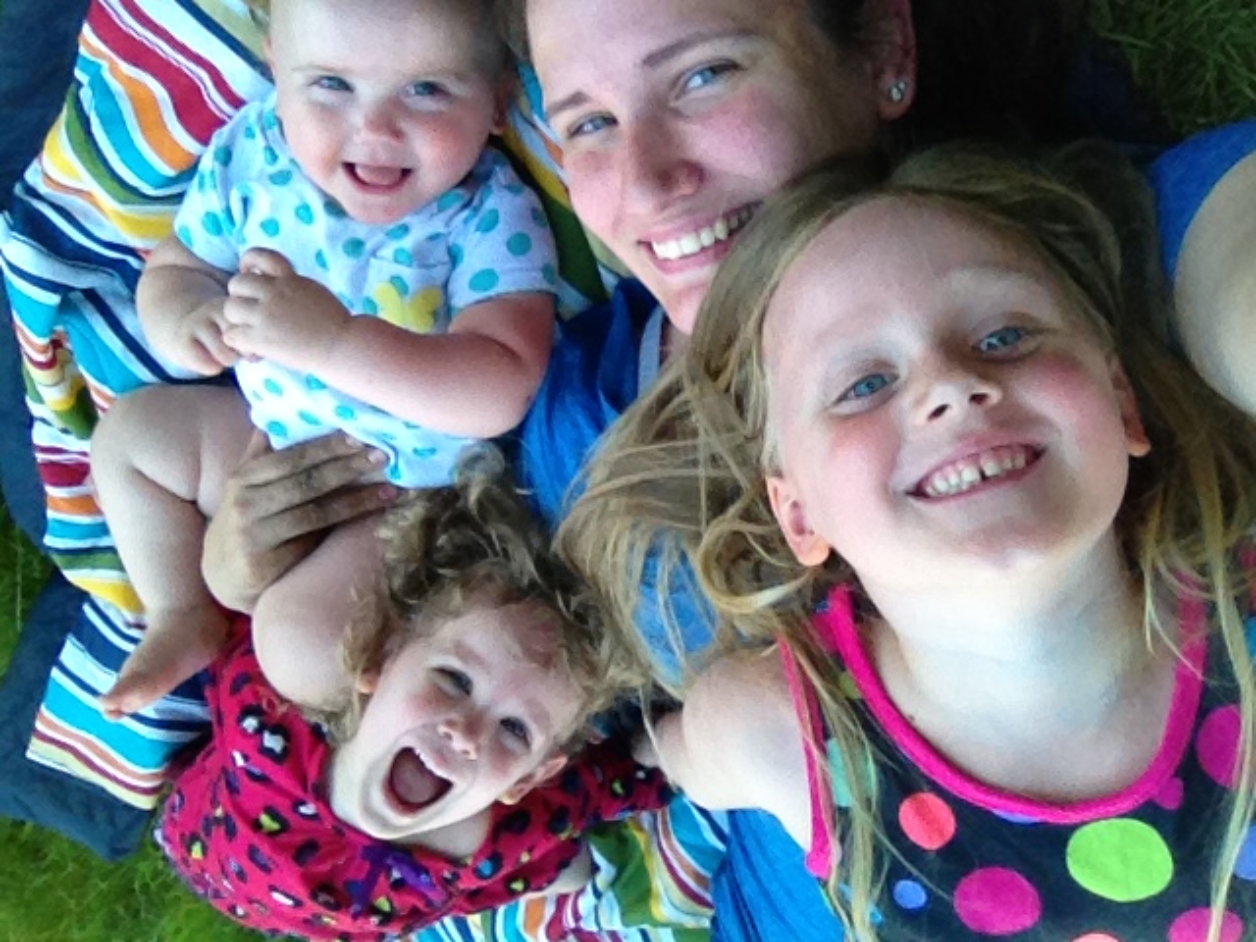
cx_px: 628
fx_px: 1270
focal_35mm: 35
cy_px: 471
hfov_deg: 52.6
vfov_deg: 40.7
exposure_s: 1/482
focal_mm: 1.85
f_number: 2.4
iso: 125
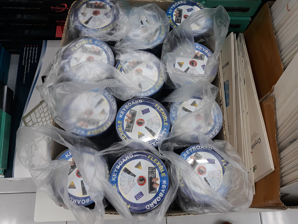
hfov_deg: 65.3
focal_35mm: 27
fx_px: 232
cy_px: 112
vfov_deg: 51.4
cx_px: 149
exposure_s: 1/50
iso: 50
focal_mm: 3.71
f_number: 1.7
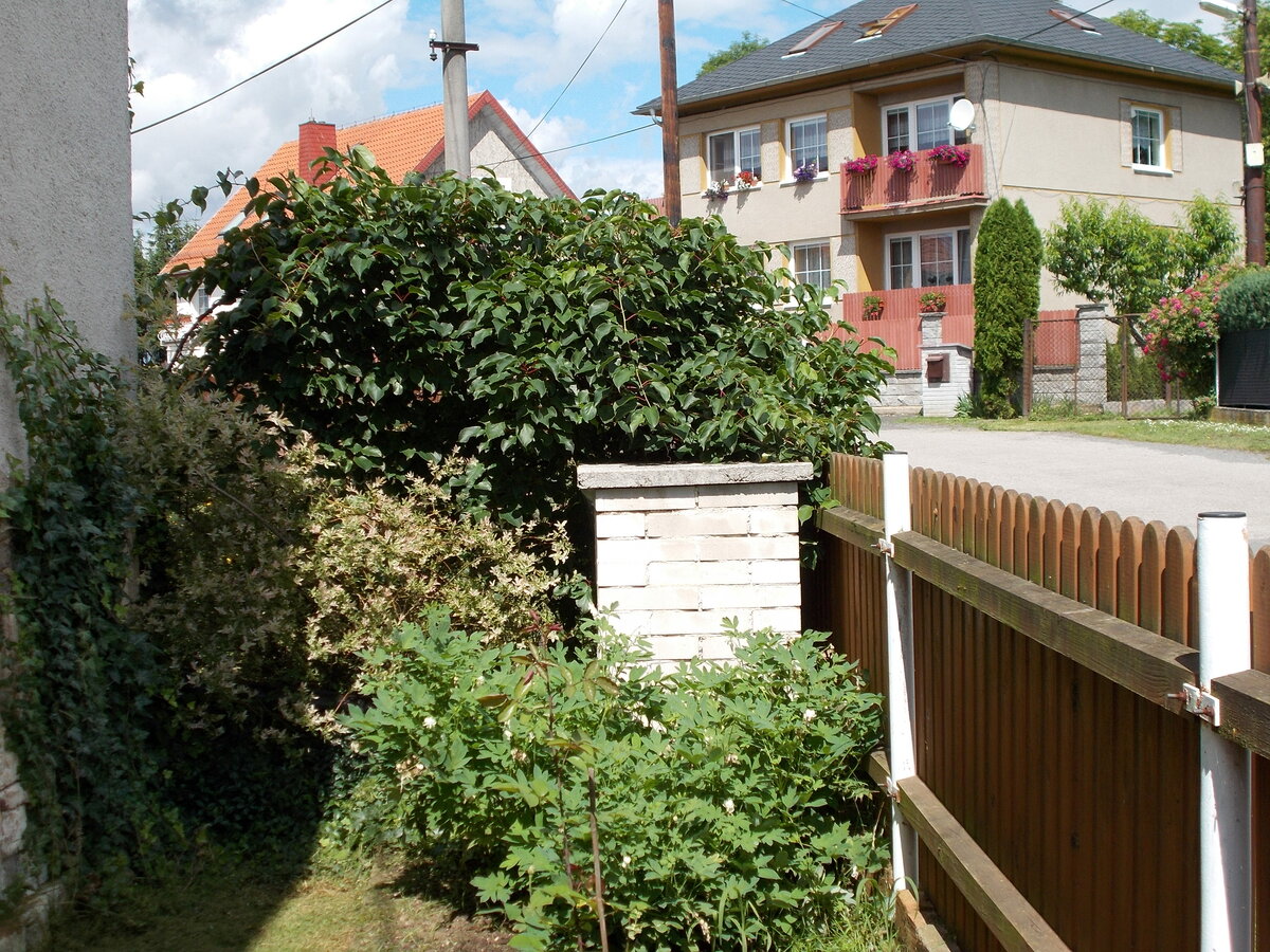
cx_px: 635
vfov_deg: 29.1
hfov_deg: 38.2
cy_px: 476
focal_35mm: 50
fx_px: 1834
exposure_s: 1/400
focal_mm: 9
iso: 80
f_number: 4.5
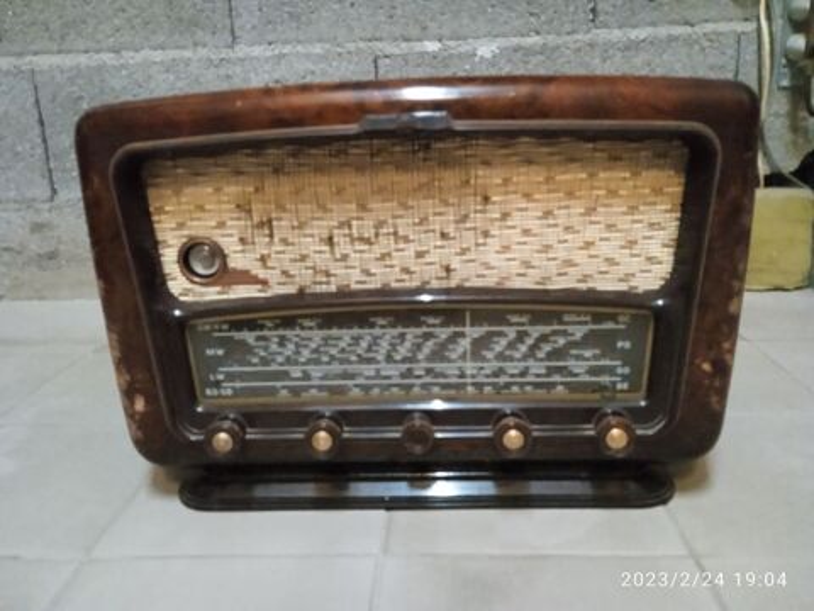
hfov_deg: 63.4
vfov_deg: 49.7
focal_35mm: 28
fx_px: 658
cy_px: 306
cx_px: 407
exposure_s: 1/10
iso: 7200
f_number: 2.2
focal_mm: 3.43
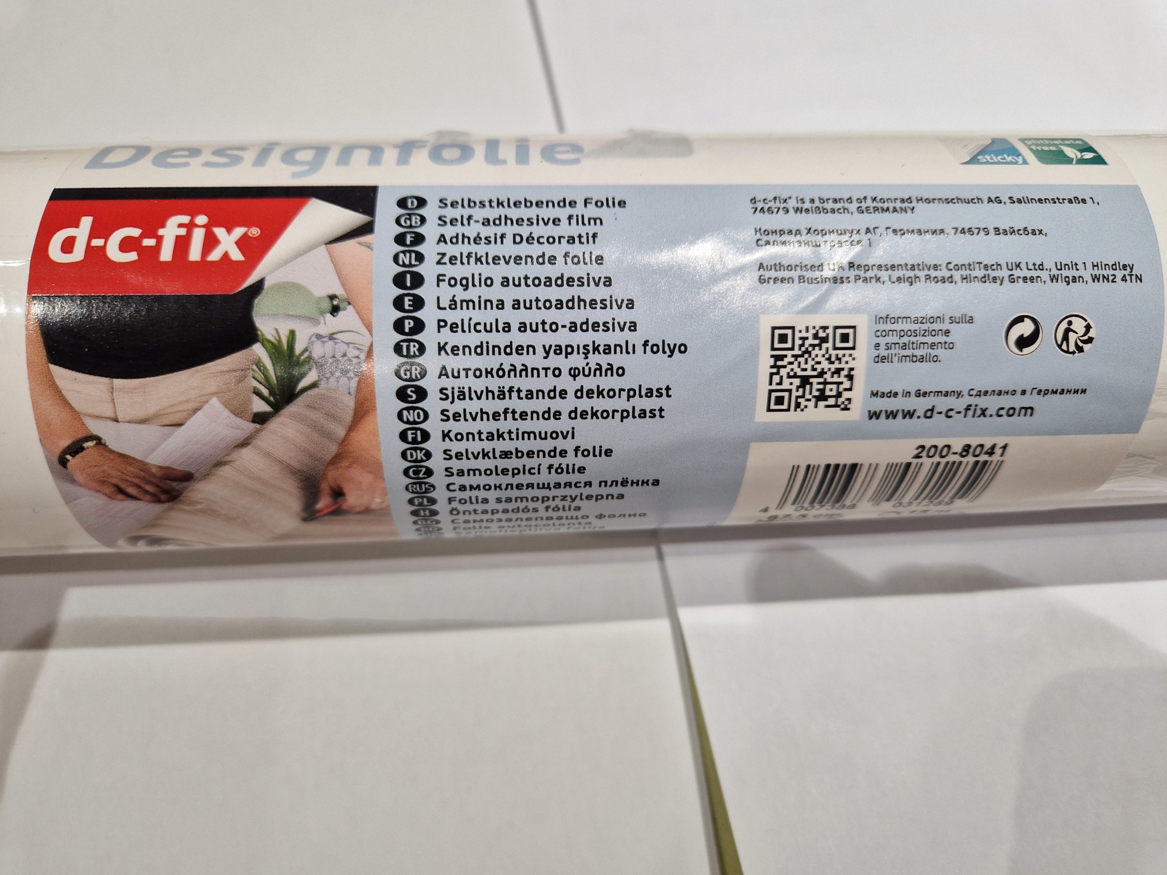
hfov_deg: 73.9
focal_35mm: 23
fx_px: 775
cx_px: 584
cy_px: 438
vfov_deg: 58.9
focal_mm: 5.4
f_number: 1.8
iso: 80
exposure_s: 1/100
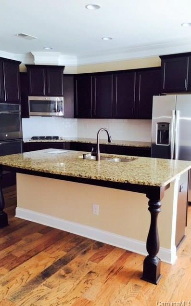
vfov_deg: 61.2
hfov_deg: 40.6
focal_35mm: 31
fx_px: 258
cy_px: 154
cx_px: 96
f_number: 2.2
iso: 80
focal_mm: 4.15
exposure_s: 1/30
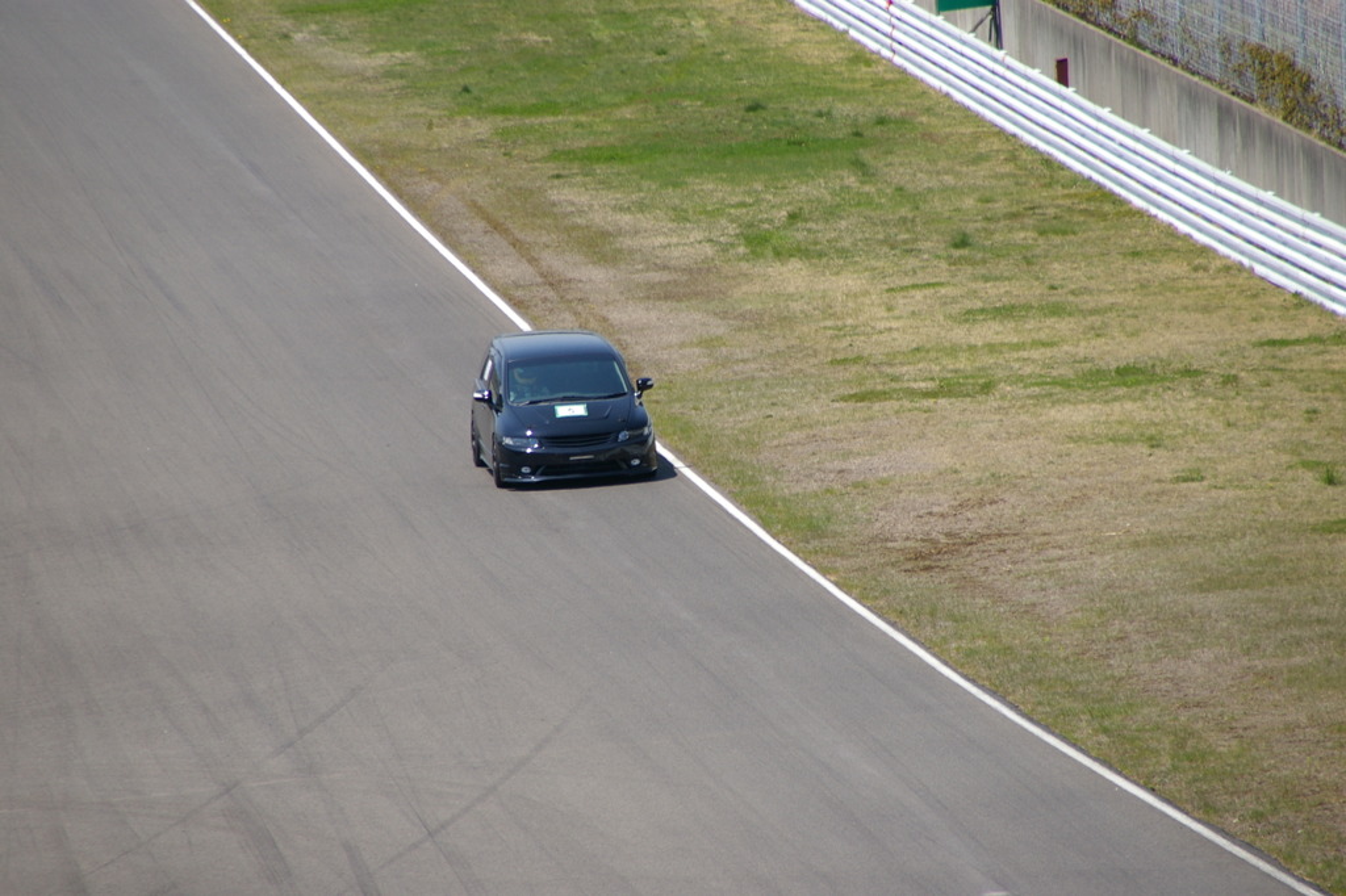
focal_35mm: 375
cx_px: 673
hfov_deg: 5.5
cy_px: 448
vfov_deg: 3.7
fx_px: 14016
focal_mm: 250
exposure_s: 1/500
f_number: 8
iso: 200
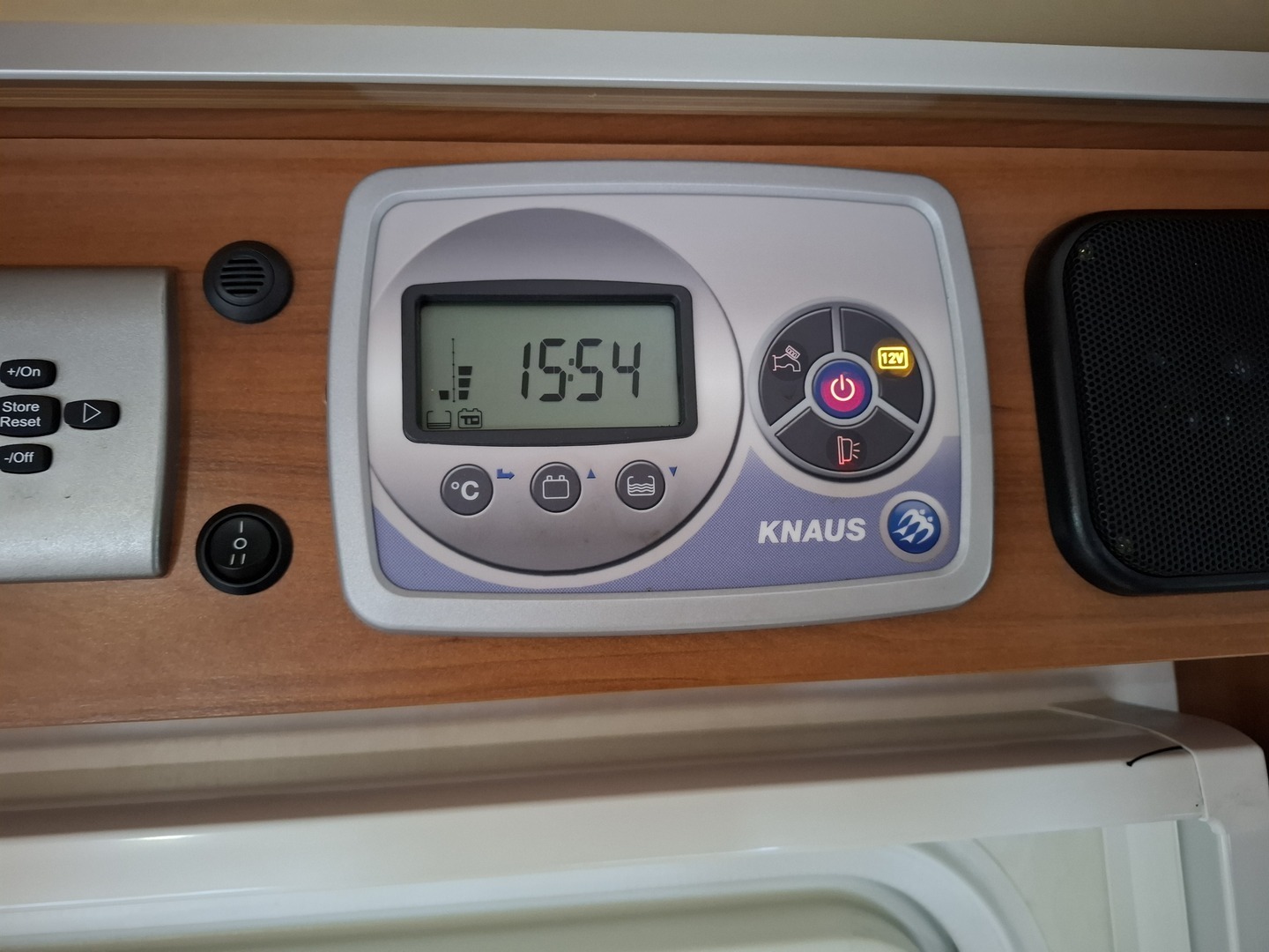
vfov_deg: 58.9
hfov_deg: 73.9
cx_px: 634
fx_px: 843
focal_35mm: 23
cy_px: 476
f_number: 1.8
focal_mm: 5.54
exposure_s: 1/20
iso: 800
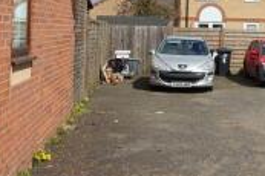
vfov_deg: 20.1
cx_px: 274
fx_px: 485
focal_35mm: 66
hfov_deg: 28.4
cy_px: 13
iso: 125
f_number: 5.6
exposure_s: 1/800
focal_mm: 8.8
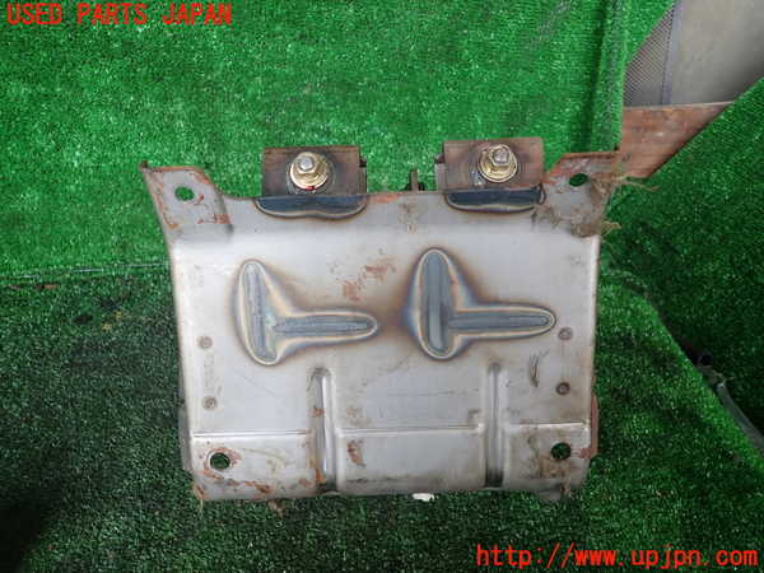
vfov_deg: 54.9
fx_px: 552
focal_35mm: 25
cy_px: 286
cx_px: 382
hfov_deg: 69.4
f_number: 2
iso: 100
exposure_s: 1/80
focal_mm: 4.5
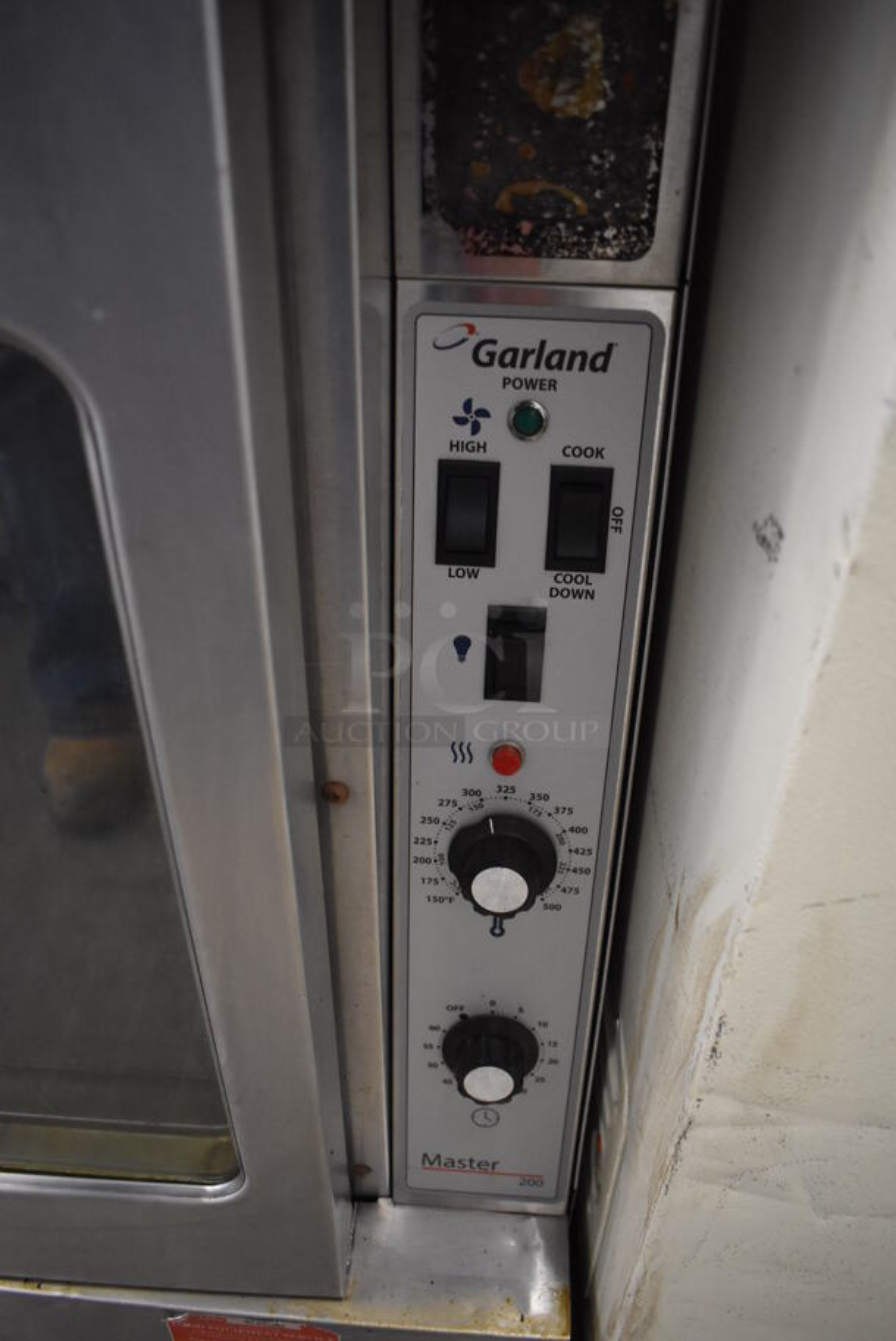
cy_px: 670
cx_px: 448
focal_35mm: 27
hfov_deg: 48.0
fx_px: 1006
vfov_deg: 67.3
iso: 2800
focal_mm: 18
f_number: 3.5
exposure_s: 1/125
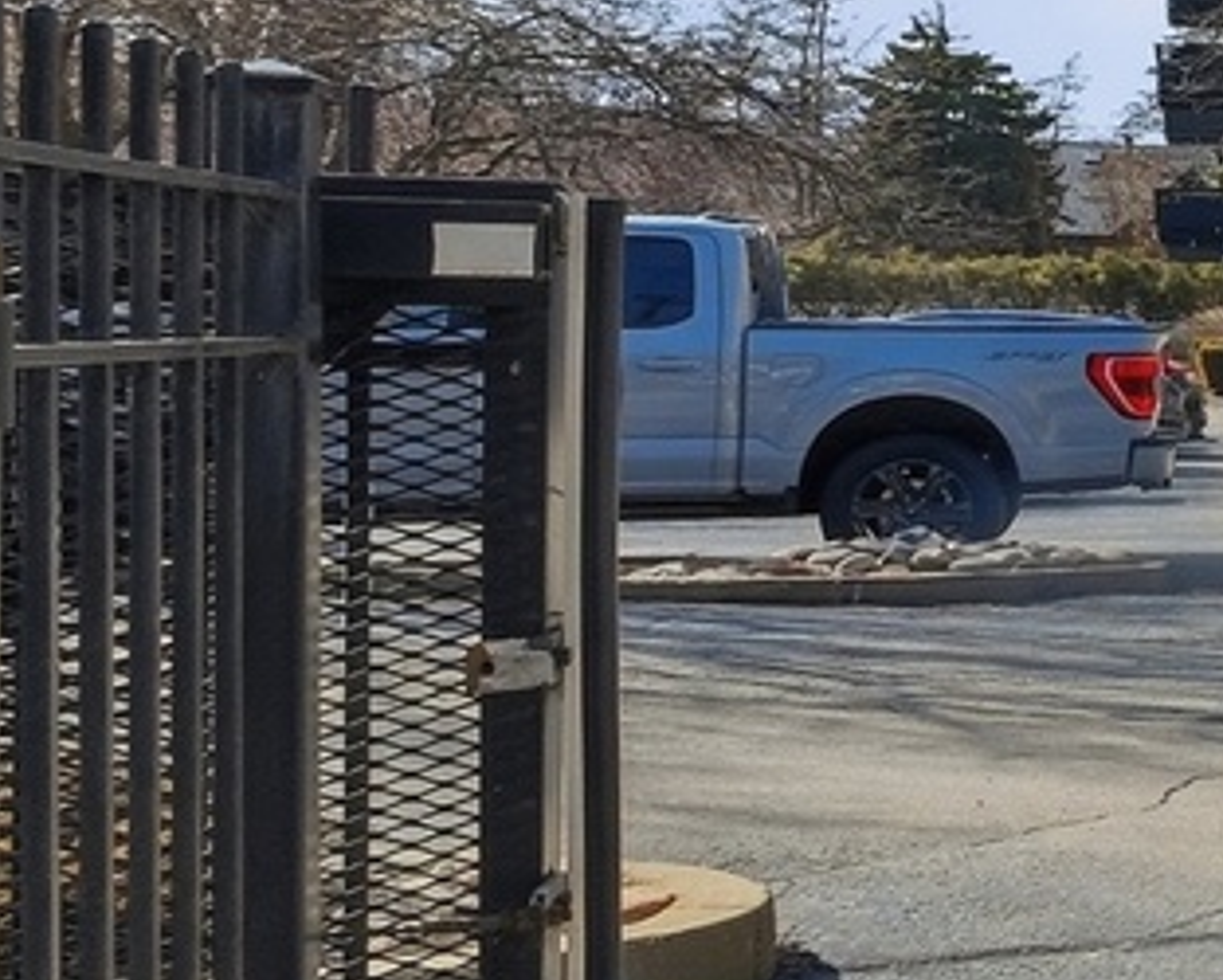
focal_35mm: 73
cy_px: 341
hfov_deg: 15.6
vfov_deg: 20.9
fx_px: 2644
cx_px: 2834
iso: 640
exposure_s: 1/5000
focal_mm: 10
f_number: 8
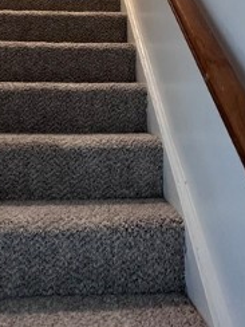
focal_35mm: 44
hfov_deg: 32.7
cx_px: 90
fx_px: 415
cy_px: 17
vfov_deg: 39.1
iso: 320
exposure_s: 1/60
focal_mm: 2.22
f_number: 2.2
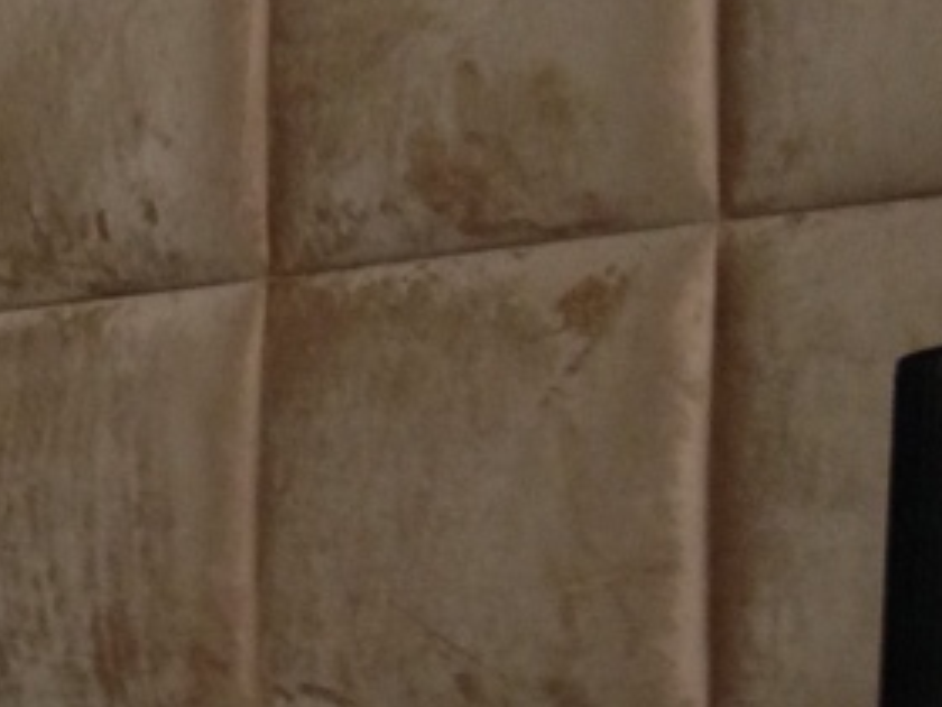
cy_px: 970
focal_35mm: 150
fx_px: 4082
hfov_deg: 12.2
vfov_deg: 9.7
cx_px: -693
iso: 100
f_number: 2.4
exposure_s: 1/20
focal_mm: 4.28
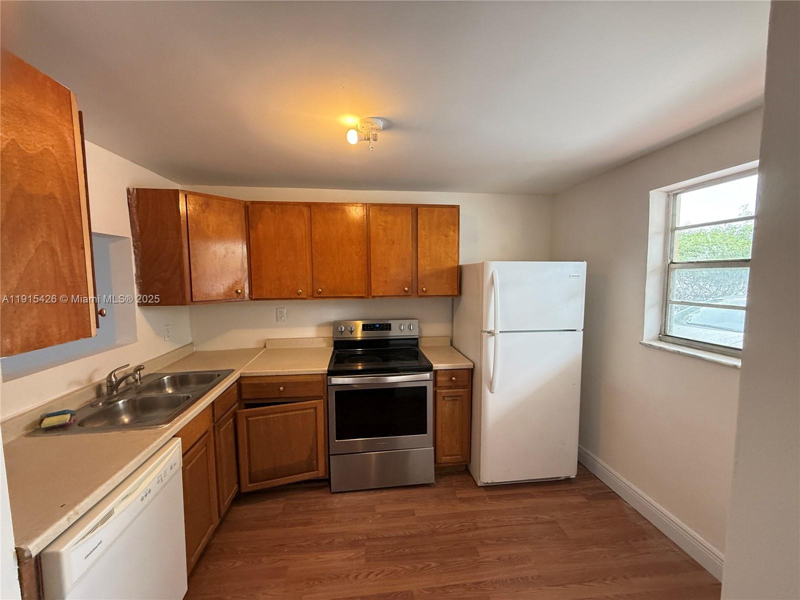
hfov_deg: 102.1
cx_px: 400
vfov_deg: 85.7
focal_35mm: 14
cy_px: 300
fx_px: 324
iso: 320
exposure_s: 1/120
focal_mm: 2.22
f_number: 2.2
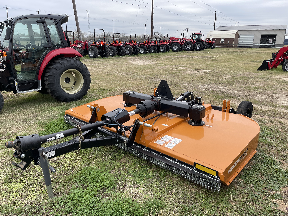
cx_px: 144
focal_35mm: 25
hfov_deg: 69.4
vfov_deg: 54.9
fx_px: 208
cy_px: 108
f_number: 1.6
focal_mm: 5.1
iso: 32
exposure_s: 1/1513
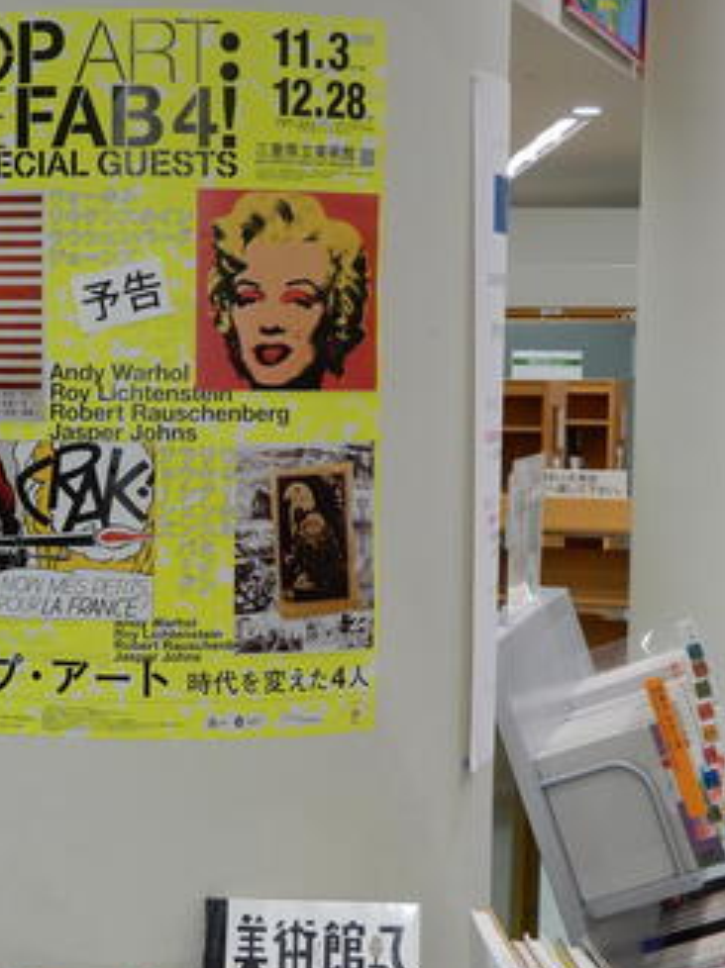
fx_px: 2293
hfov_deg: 17.9
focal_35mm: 82
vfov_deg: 23.8
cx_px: 184
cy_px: 615
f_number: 4
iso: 160
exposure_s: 1/30
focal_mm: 8.9
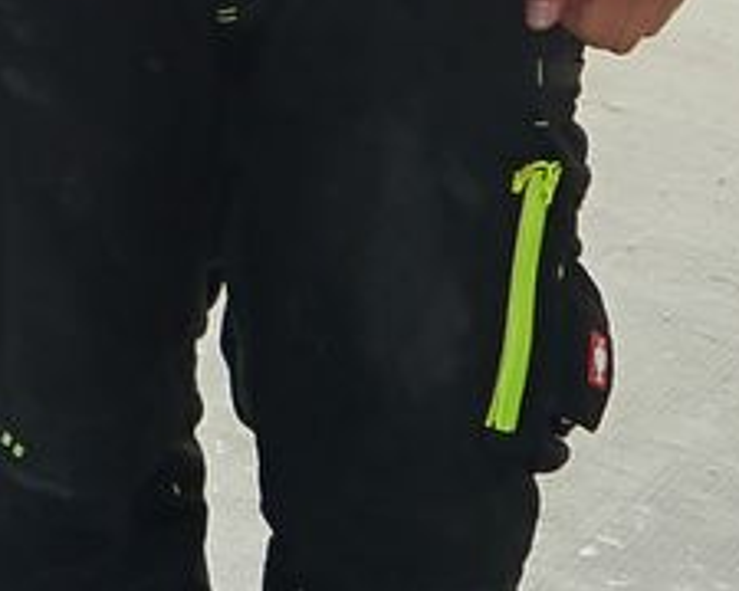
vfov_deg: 9.0
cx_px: -1081
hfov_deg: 10.5
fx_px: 3412
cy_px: -814
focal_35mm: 156
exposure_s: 1/80
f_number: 3.6
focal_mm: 15
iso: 160
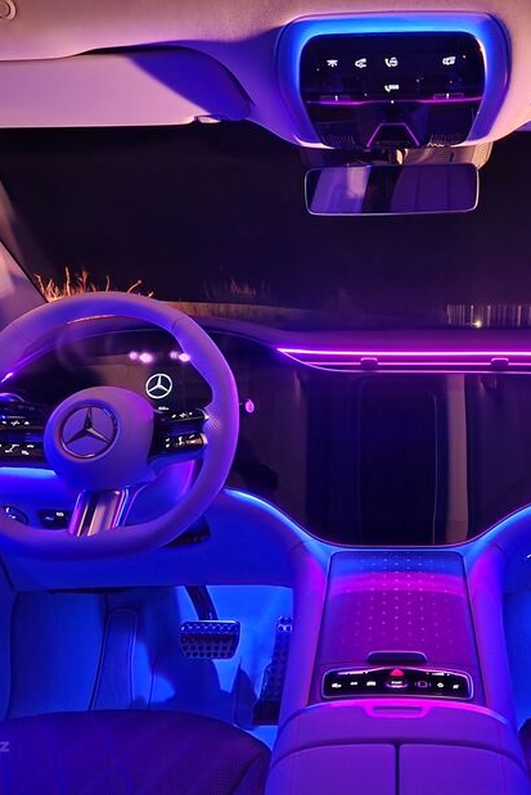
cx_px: 381
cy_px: 398
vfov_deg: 58.7
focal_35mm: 32
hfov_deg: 40.3
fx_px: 708
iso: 800
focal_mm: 5.4
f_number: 1.8
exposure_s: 1/10
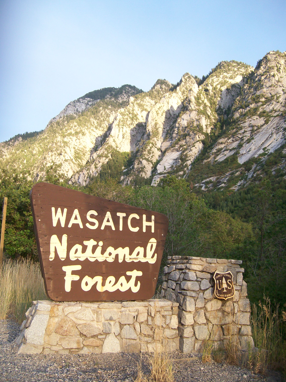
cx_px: 143
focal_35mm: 35
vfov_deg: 52.6
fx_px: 386
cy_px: 191
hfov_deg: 40.7
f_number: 2.8
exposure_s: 1/126
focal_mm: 5.8
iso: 80
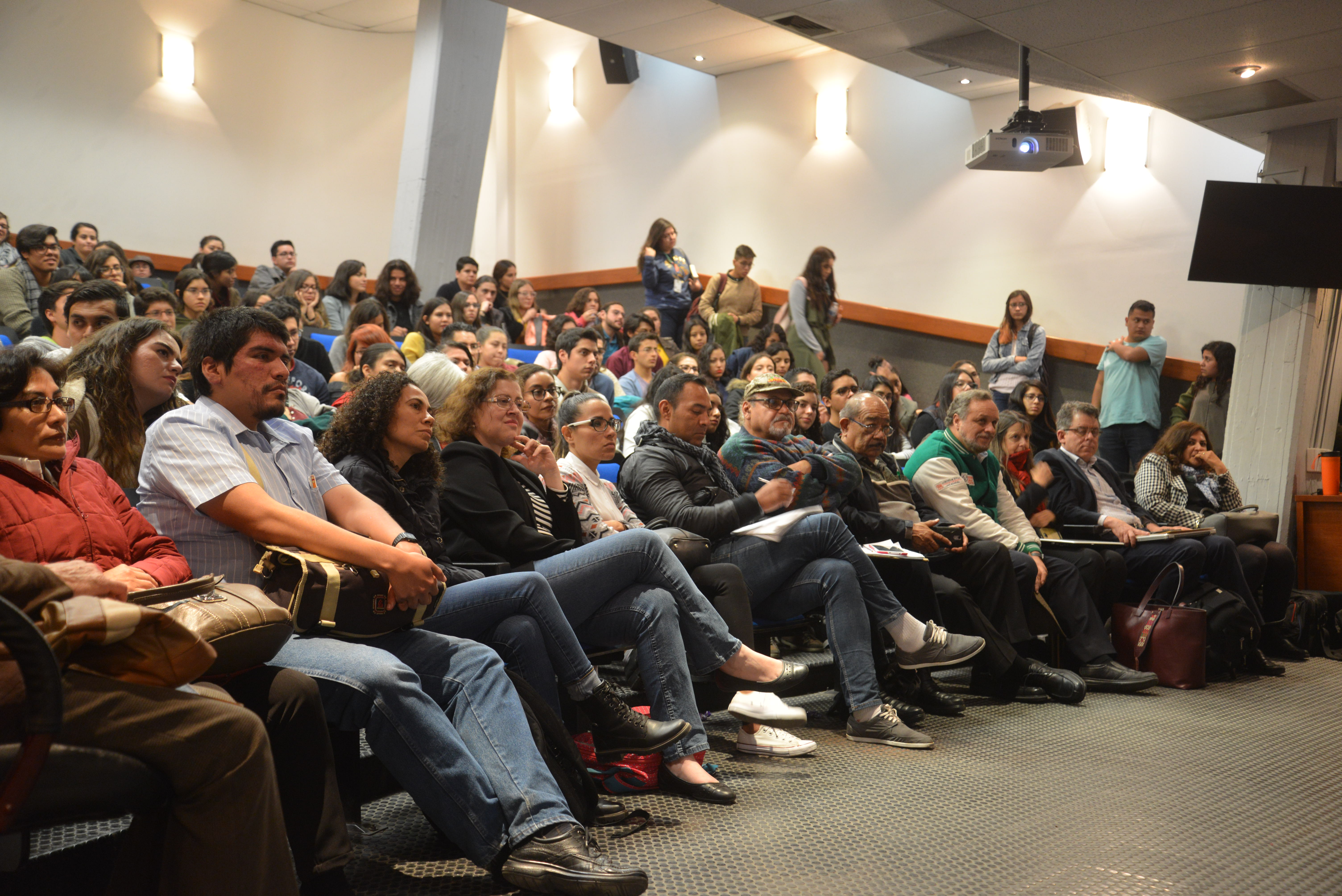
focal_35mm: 40
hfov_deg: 48.4
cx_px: 671
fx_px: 1492
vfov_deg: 33.4
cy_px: 448
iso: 1600
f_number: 4.2
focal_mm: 40
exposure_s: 1/20
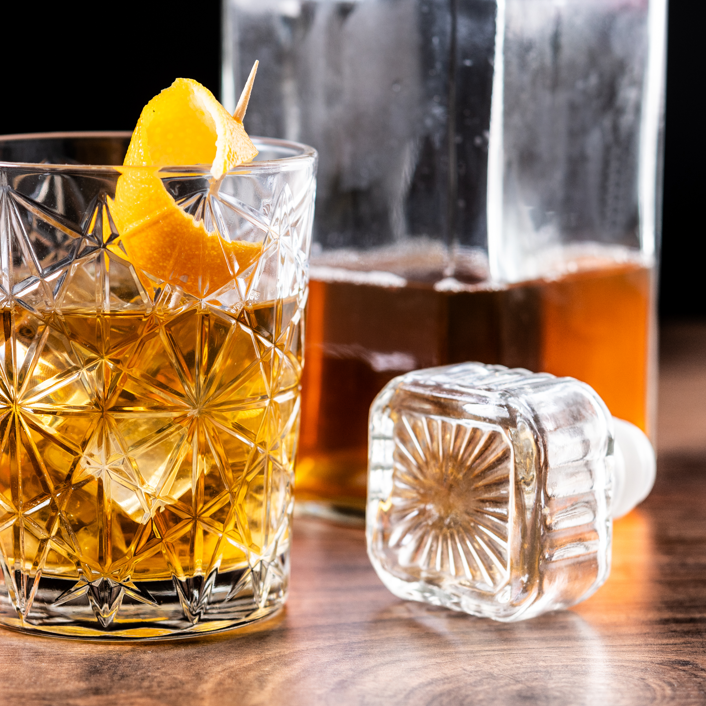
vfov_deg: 15.2
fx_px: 2654
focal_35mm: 115
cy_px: 353
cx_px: 219
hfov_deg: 15.1
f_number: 4.5
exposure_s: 1/200
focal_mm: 60
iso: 100
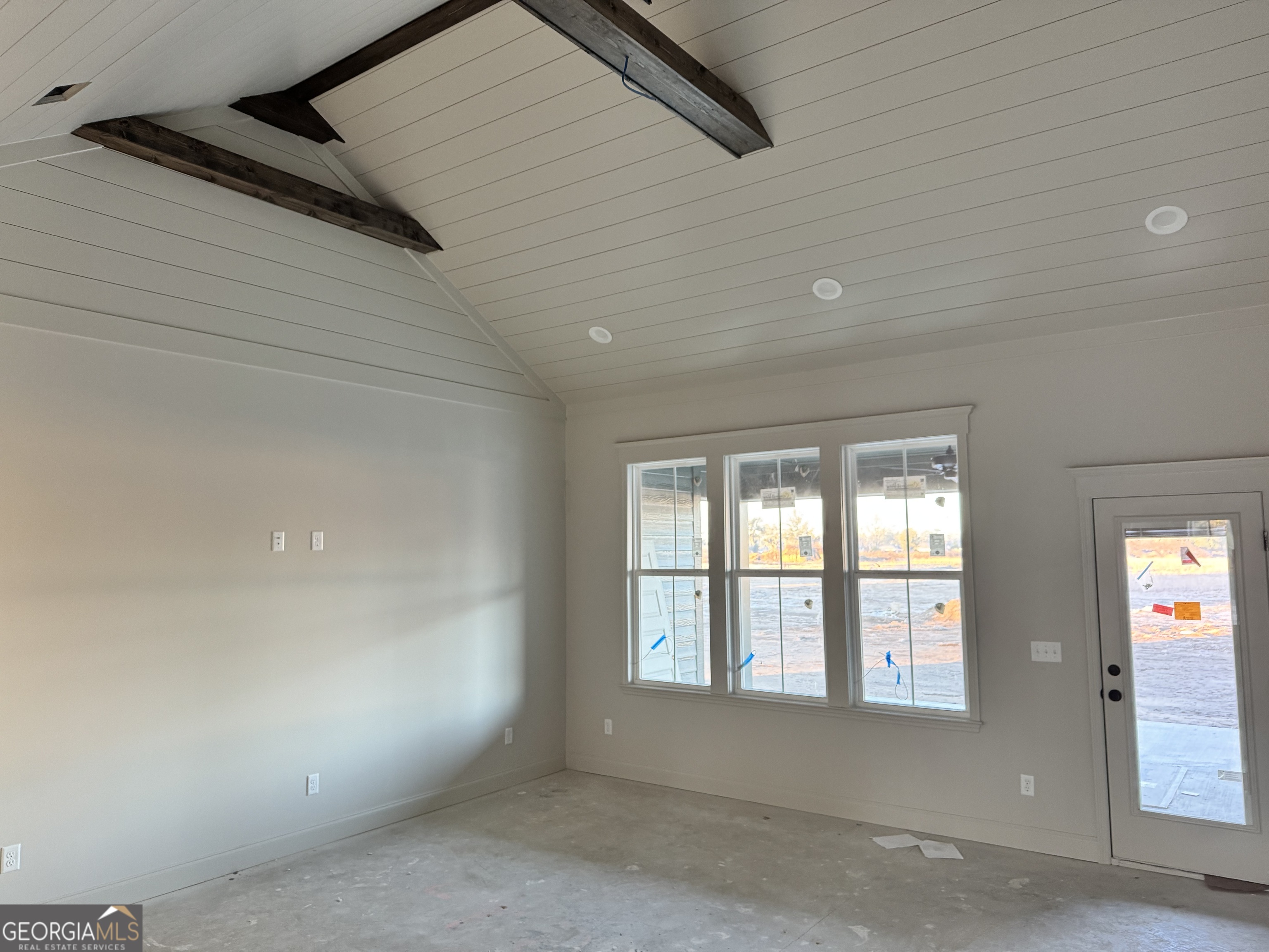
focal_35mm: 24
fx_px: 880
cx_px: 634
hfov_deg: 71.6
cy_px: 476
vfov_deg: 56.8
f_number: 1.78
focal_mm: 6.76
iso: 400
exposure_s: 1/60
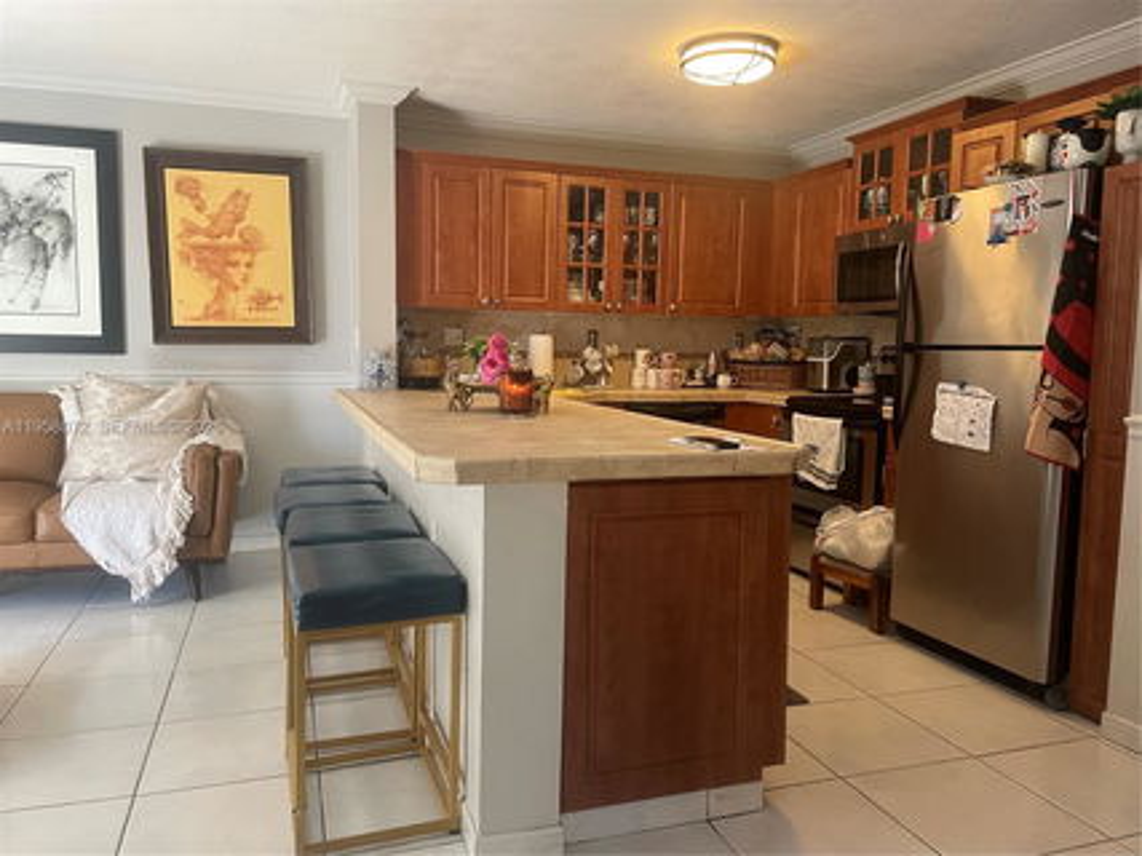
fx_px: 858
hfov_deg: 67.3
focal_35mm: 26
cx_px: 571
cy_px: 428
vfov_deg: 53.0
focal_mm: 4.2
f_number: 1.6
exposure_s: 1/60
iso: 250
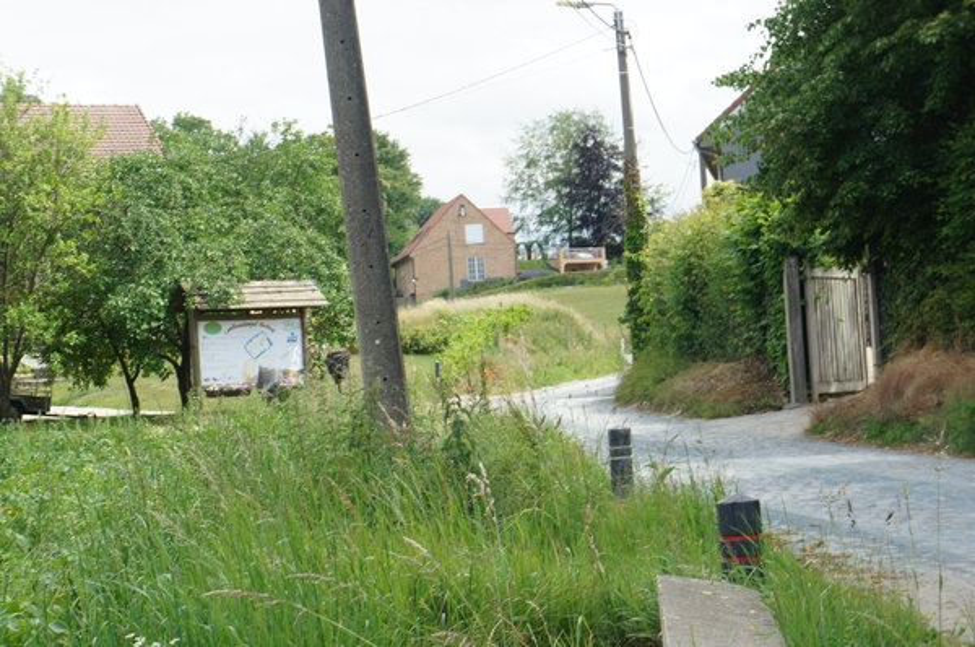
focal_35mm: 82
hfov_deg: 24.7
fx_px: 2231
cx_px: 488
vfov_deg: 16.5
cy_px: 324
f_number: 11
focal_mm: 55
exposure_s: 1/125
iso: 200
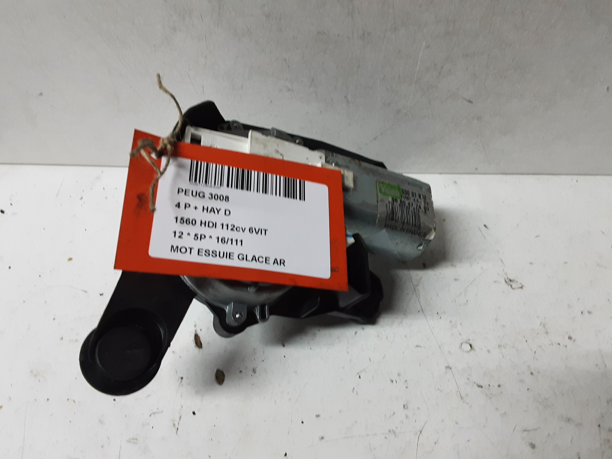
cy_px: 230
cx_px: 306
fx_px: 477
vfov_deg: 51.4
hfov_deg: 65.3
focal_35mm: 27
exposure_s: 1/50
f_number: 1.9
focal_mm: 2.91
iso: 125
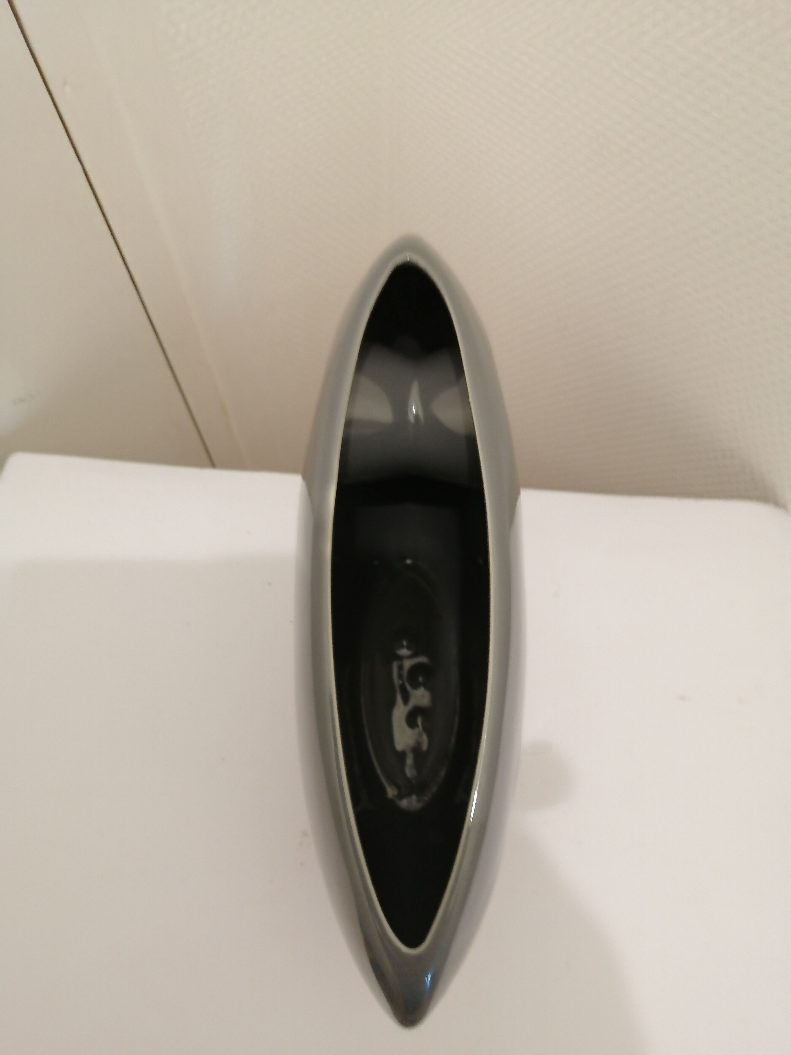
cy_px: 528
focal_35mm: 26
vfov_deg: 67.3
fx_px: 792
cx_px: 396
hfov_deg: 53.1
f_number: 1.8
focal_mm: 3.96
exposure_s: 1/25
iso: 320
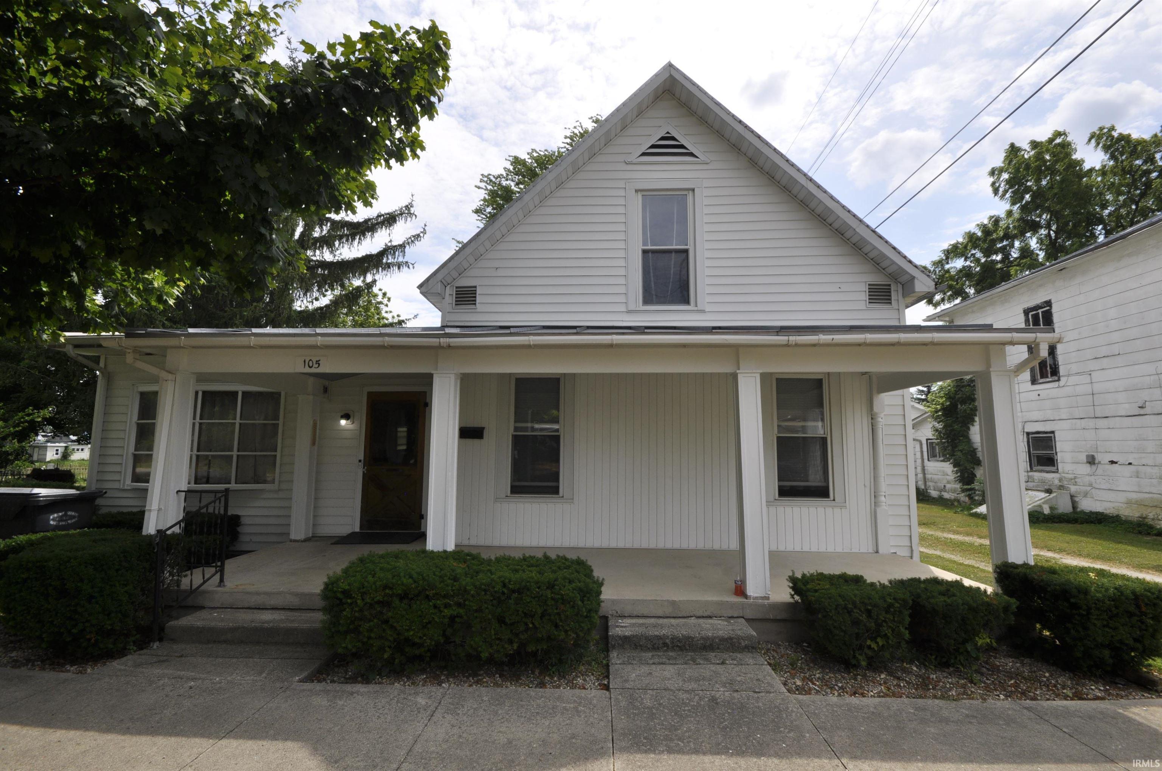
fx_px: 484
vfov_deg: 77.2
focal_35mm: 15
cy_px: 386
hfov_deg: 100.5
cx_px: 581
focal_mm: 10
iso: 200
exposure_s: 1/200
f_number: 14
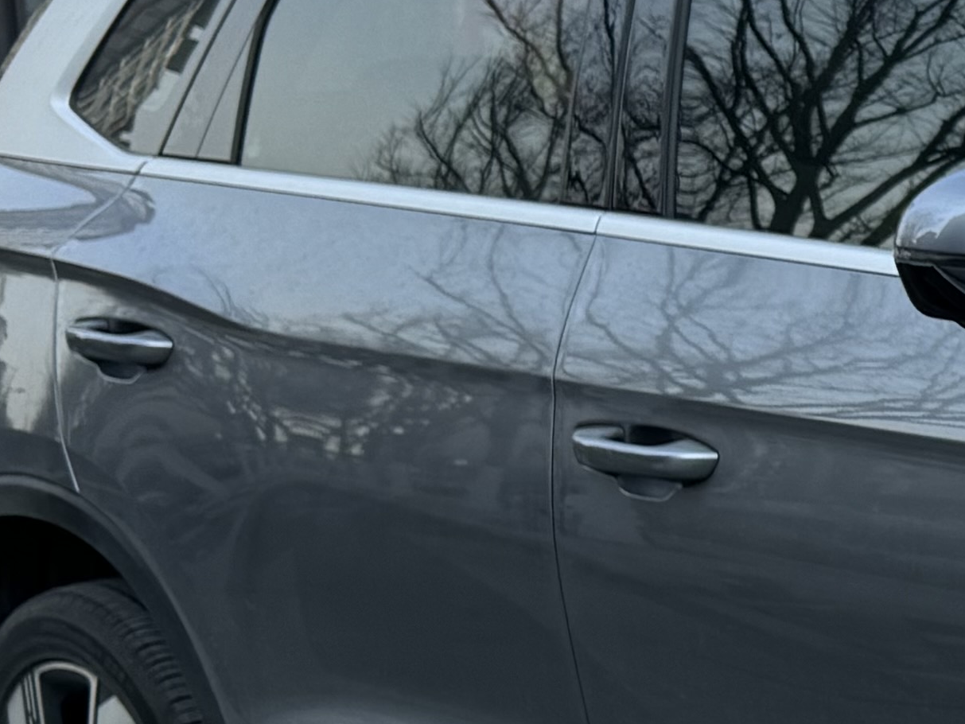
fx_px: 3150
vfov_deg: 13.0
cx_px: 1668
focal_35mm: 113
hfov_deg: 15.3
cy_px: 689
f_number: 1.78
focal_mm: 6.76
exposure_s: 1/2252
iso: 80
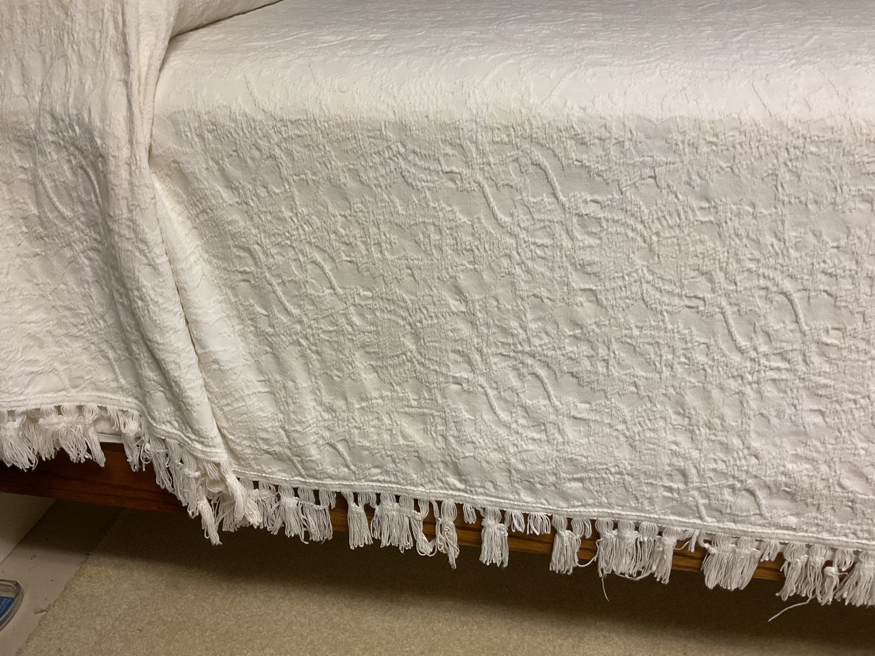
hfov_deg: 61.7
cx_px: 438
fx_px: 733
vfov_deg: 48.2
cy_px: 328
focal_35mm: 29
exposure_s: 1/60
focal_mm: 3
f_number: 1.8
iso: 80
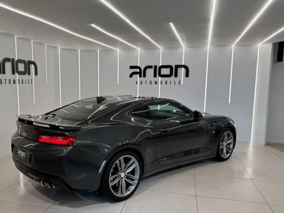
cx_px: 113
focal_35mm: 31
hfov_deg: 57.9
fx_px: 254
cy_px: 115
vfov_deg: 45.4
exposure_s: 1/100
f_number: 1.78
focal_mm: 6.76
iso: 125
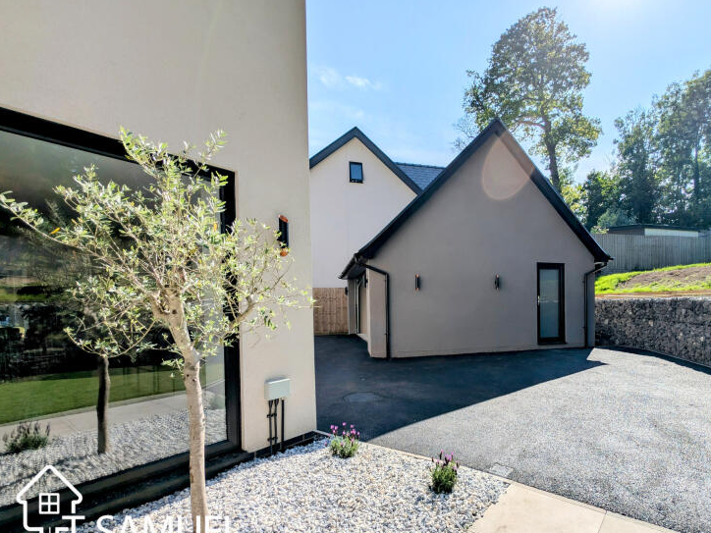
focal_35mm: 17
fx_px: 349
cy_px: 313
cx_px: 429
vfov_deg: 74.1
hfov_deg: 89.8
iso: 36
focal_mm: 2.23
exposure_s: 1/4202
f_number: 1.95
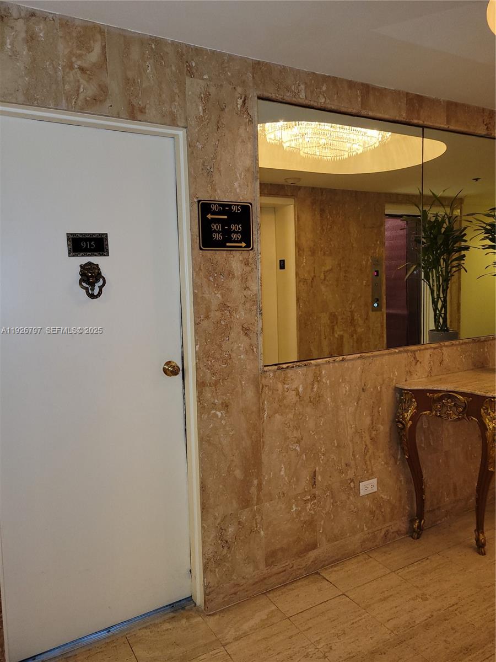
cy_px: 331
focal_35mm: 26
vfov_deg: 67.3
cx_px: 248
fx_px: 497
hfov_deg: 53.1
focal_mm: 5.4
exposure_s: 1/20
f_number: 1.8
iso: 125
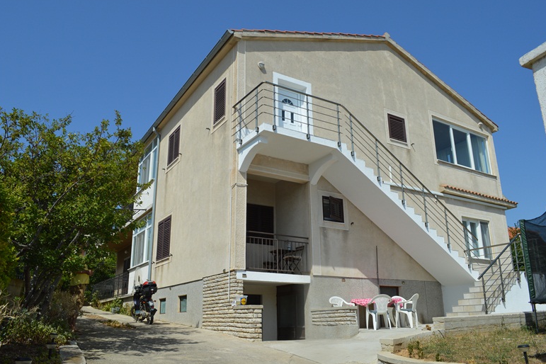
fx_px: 425
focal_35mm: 28
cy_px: 184
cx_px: 266
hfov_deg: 65.5
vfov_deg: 46.4
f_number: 9
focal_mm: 18
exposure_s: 1/320
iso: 100
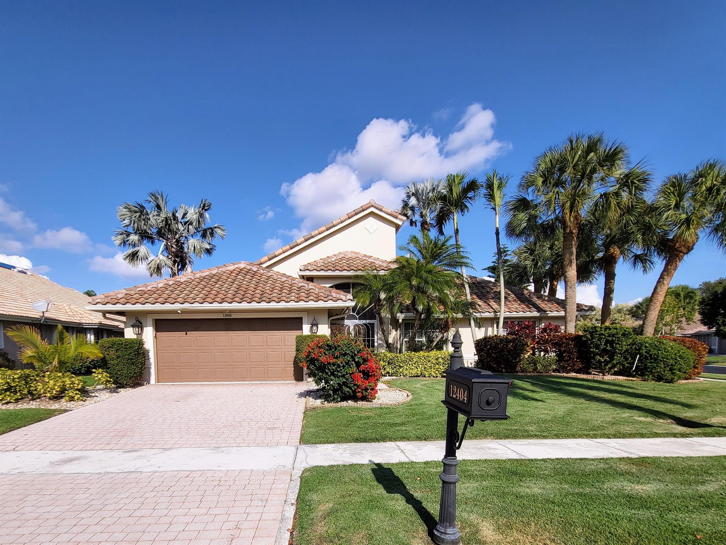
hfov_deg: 106.2
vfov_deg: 89.9
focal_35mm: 13
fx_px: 273
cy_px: 272
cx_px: 363
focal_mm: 1.74
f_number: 2.2
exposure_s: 1/1686
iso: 32
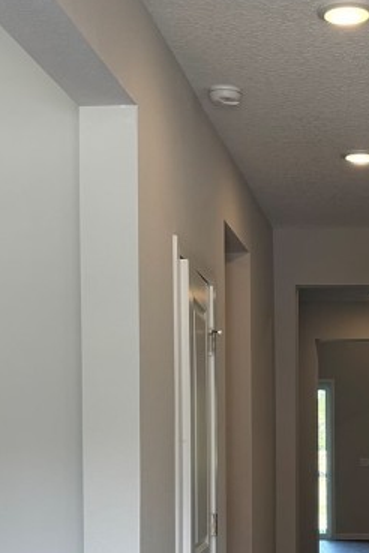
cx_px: 380
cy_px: 471
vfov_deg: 26.3
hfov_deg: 17.7
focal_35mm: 75
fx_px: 1153
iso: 40
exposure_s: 1/120
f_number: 1.6
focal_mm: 5.96
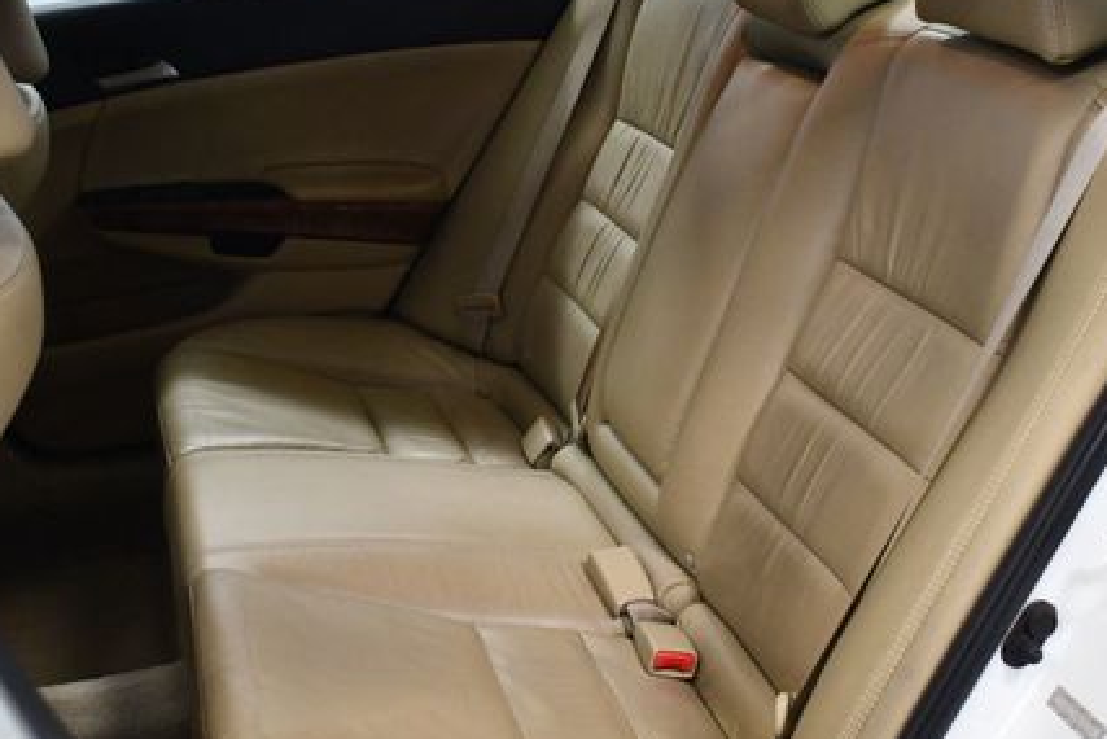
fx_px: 1661
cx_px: 555
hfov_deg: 36.9
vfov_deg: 25.1
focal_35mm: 54
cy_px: 394
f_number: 3.5
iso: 1400
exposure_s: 1/125
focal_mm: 18
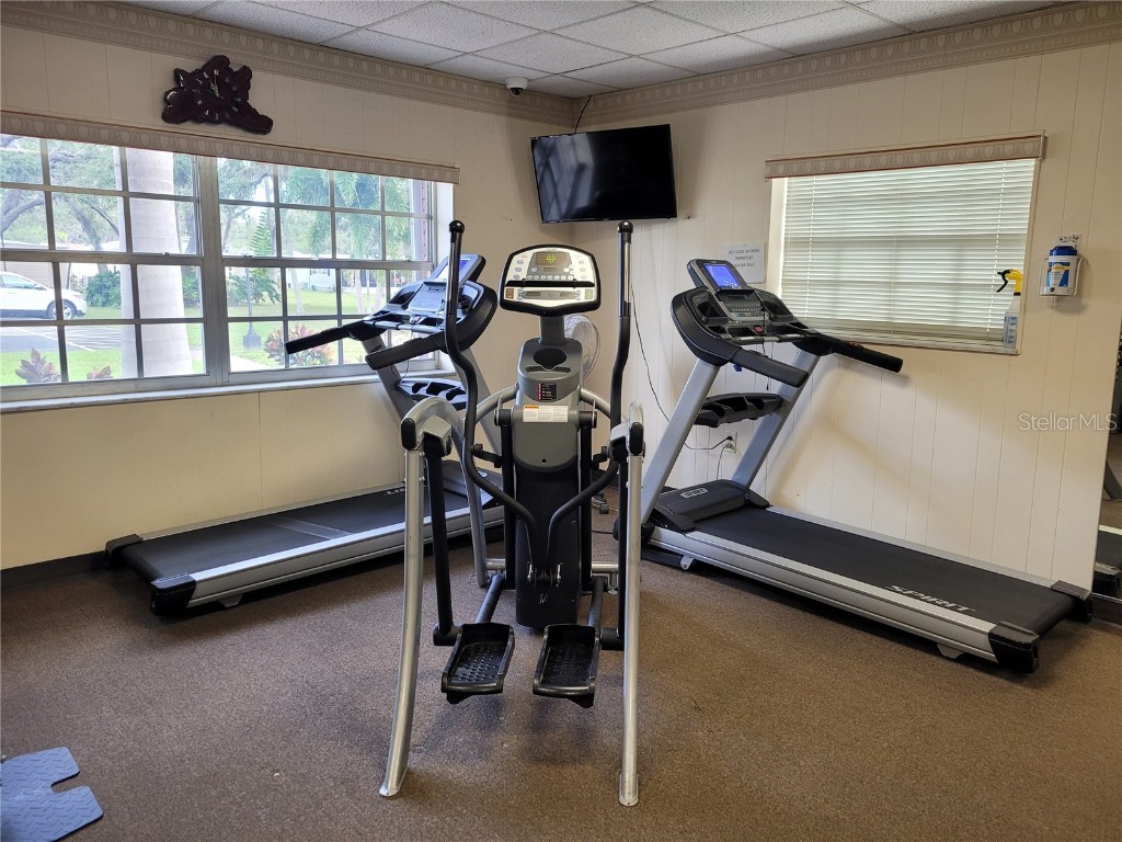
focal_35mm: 26
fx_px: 843
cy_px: 421
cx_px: 561
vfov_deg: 53.1
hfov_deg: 67.3
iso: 160
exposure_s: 1/120
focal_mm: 5.4
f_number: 1.8
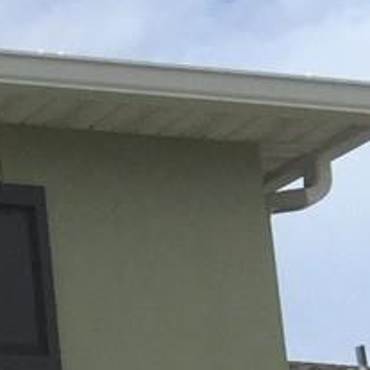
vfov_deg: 8.4
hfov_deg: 7.1
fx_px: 2394
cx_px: -1012
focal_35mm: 198
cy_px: 719
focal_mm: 4.15
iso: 32
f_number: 2.2
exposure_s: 1/1980
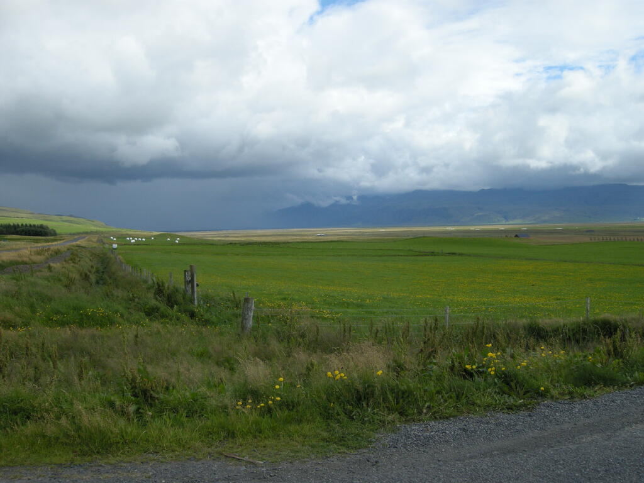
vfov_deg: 40.7
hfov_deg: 52.6
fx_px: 651
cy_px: 242
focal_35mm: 35
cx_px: 322
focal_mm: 7.5
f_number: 6.1
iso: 100
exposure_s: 1/407
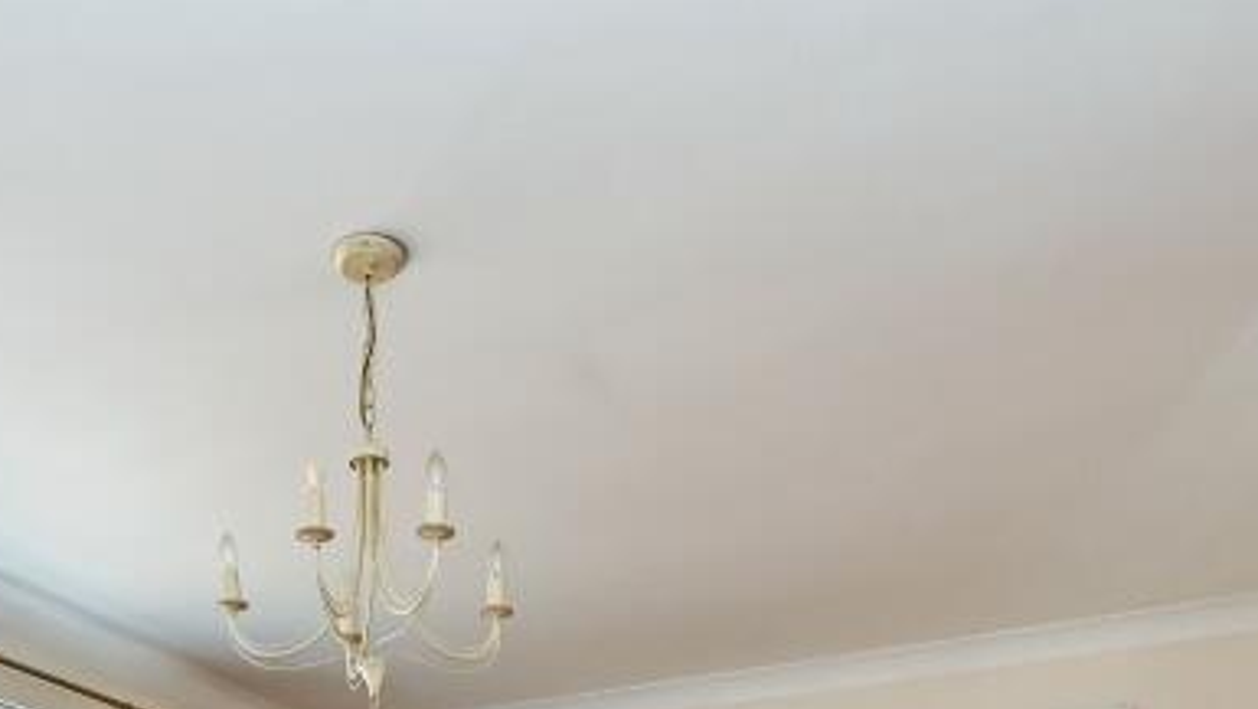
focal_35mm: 39
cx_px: 422
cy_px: 1101
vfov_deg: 23.5
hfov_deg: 50.7
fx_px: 1302
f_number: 8
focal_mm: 14
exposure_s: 1/10
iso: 400
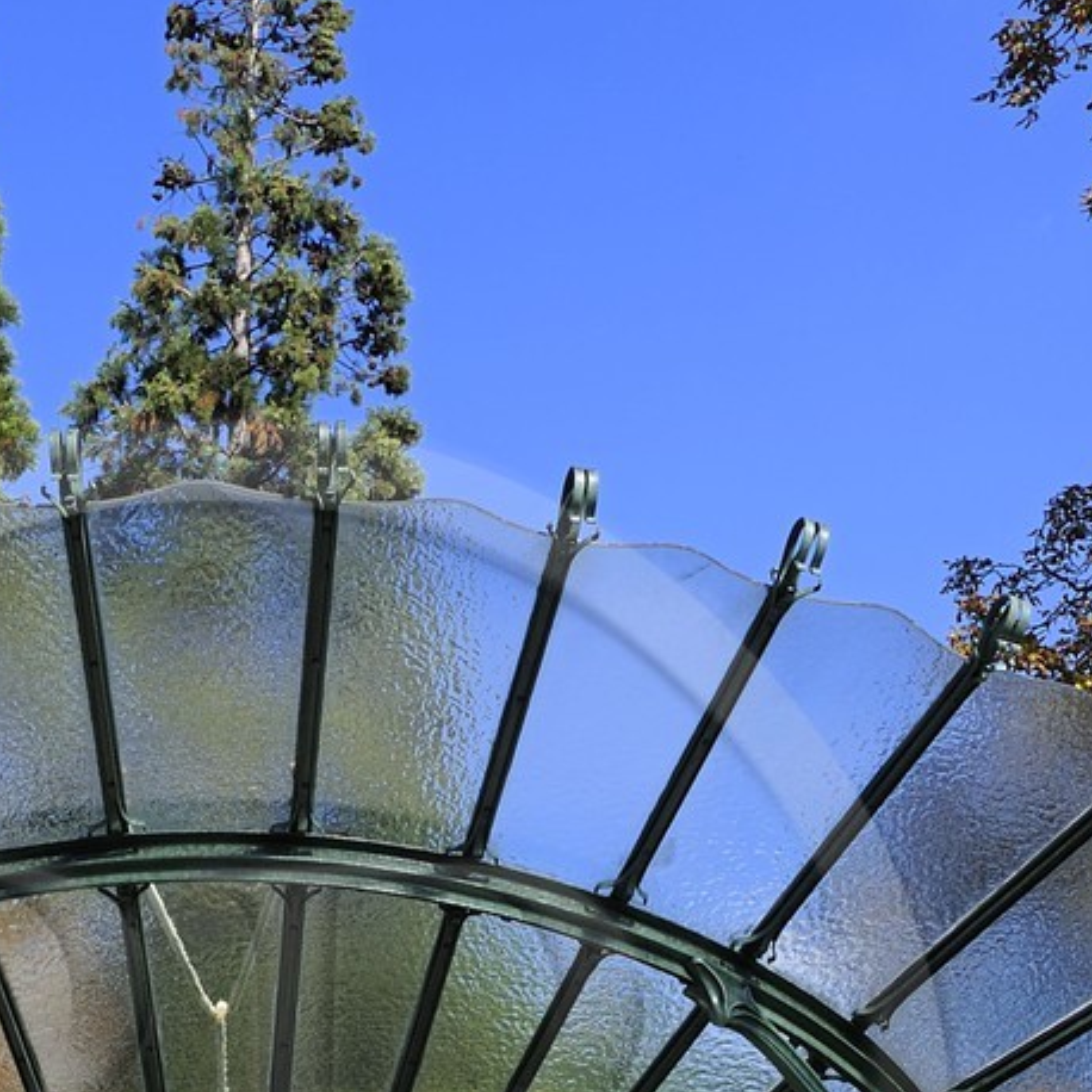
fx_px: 3605
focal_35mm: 101
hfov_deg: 17.1
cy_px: 1164
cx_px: 215
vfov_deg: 16.8
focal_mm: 34
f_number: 10
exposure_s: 1/160
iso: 200
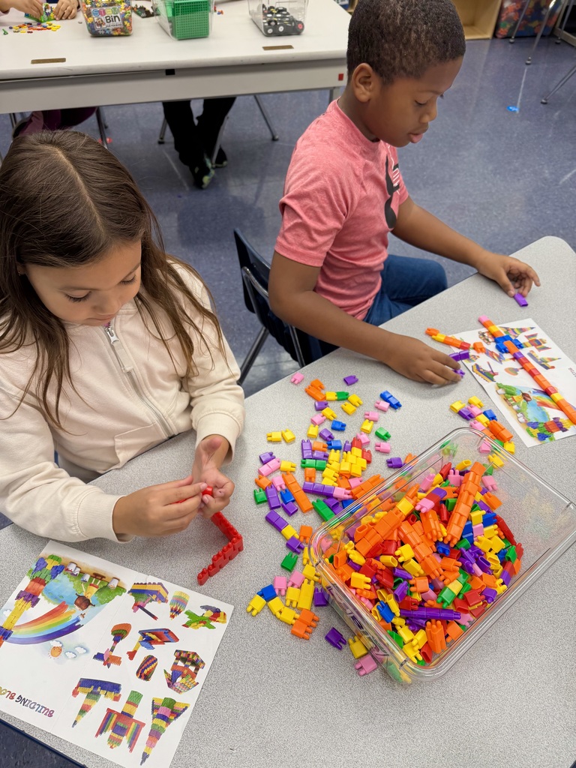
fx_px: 532
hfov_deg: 56.8
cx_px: 288
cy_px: 384
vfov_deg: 71.6
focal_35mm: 24
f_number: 1.78
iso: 80
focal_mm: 6.76
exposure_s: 1/120
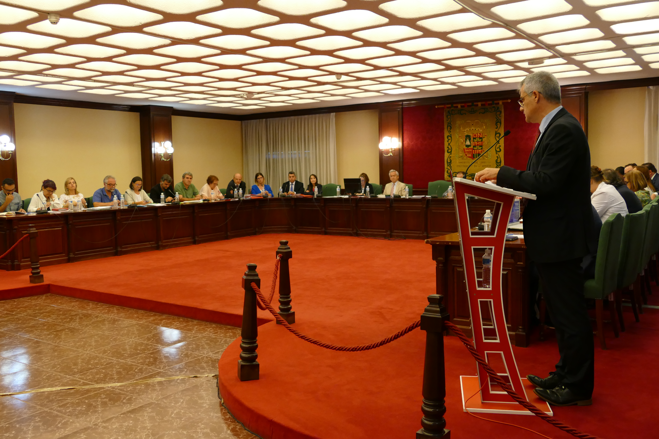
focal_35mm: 33
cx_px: 330
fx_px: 604
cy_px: 220
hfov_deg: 57.2
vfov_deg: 40.0
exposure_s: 1/80
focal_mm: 12.12
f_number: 3
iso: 800
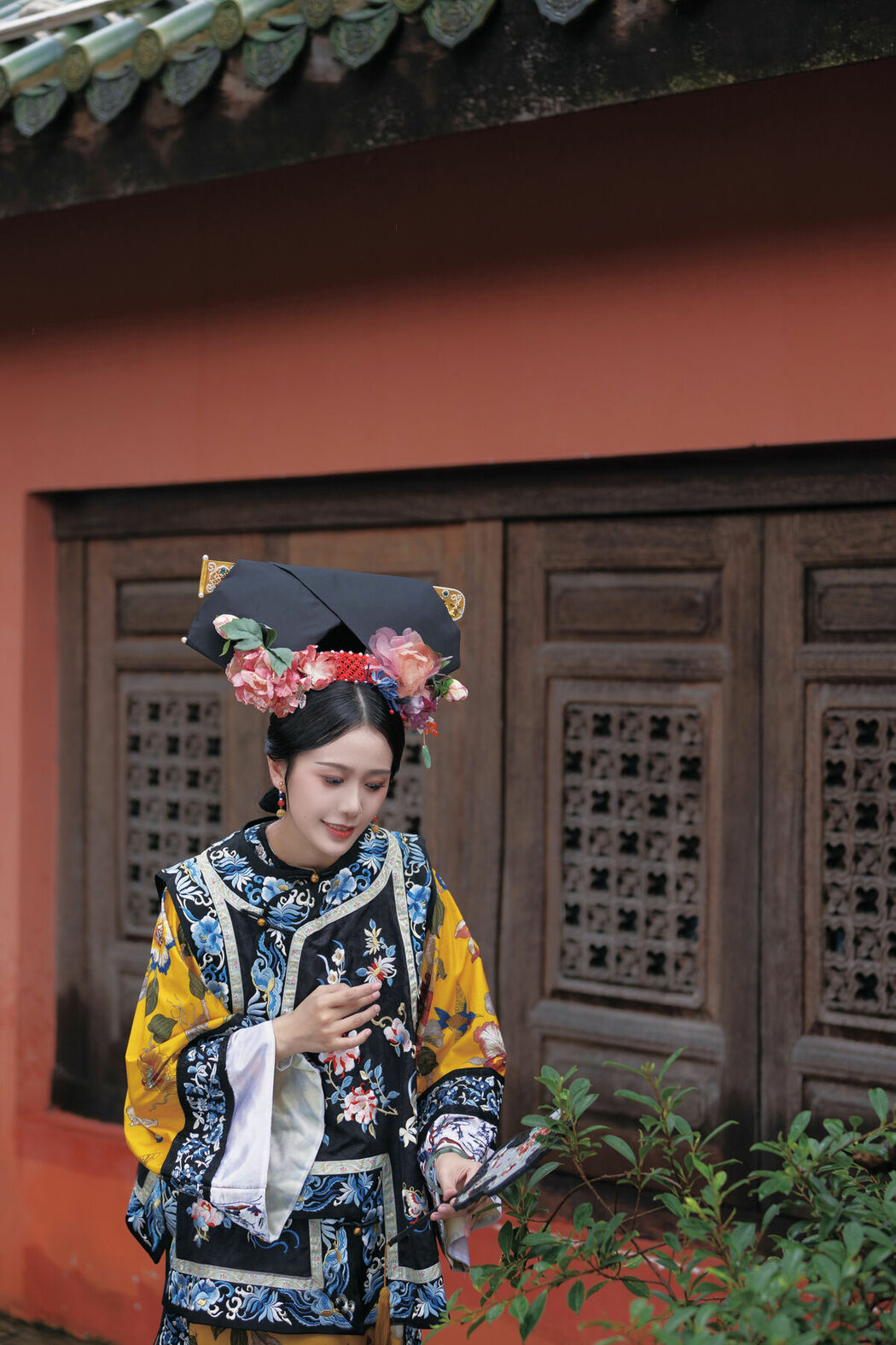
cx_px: 448
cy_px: 672
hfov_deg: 18.2
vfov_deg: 27.0
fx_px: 2800
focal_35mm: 75
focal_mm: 75
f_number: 2.8
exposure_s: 1/320
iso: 100
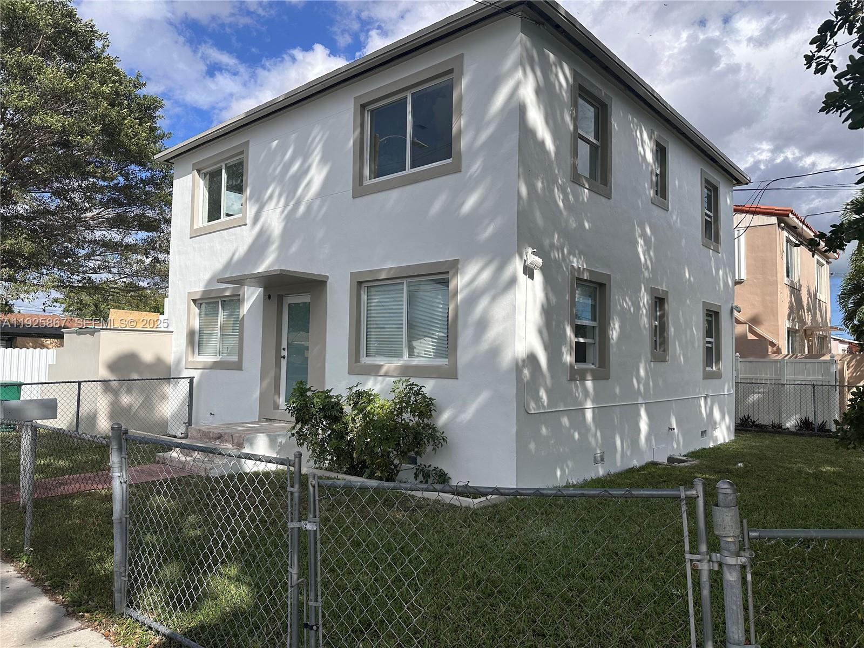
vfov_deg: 56.8
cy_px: 324
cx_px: 432
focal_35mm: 24
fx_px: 599
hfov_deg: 71.6
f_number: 1.78
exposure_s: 1/6211
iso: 80
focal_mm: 6.86
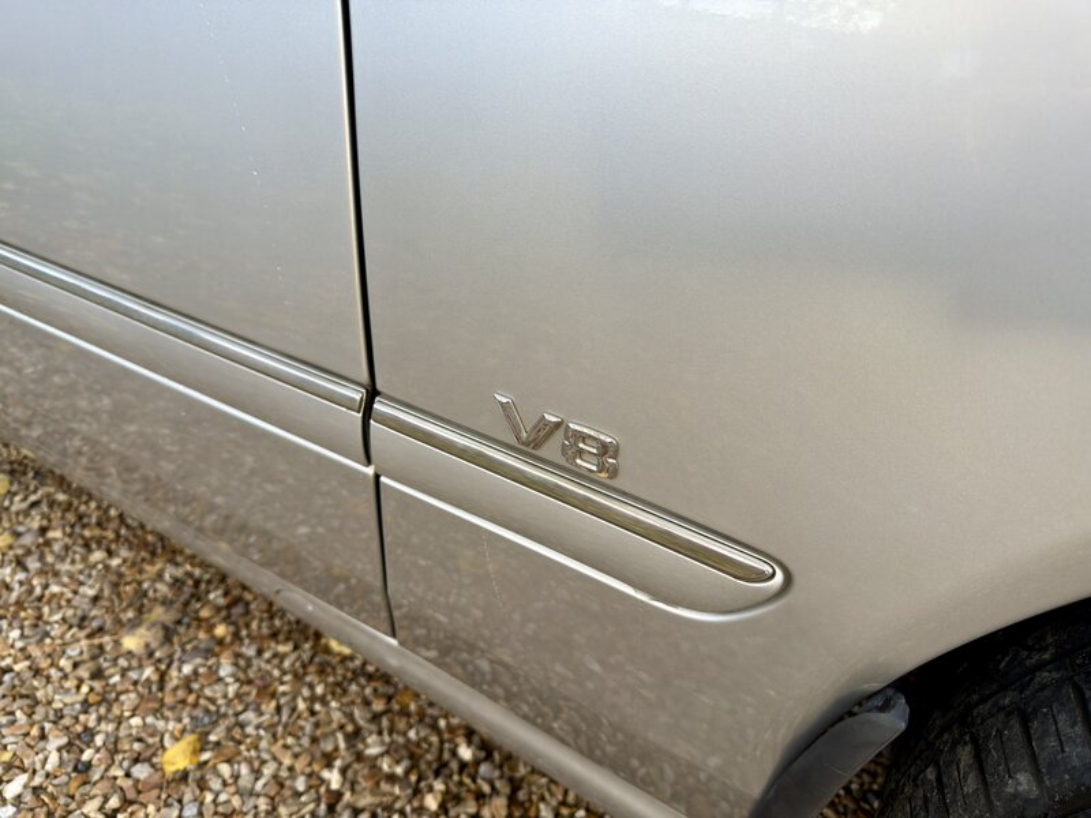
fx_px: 756
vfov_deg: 56.8
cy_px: 409
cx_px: 546
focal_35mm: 24
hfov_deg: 71.6
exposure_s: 1/146
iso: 50
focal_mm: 6.76
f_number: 1.78
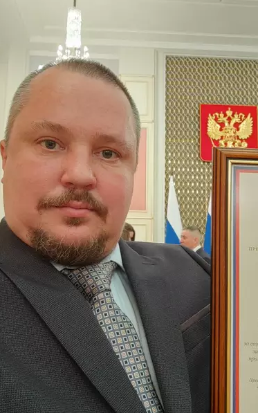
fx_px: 304
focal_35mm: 27
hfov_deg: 46.0
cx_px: 139
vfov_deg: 68.4
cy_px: 207
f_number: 2.45
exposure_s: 1/33
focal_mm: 3.26
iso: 80
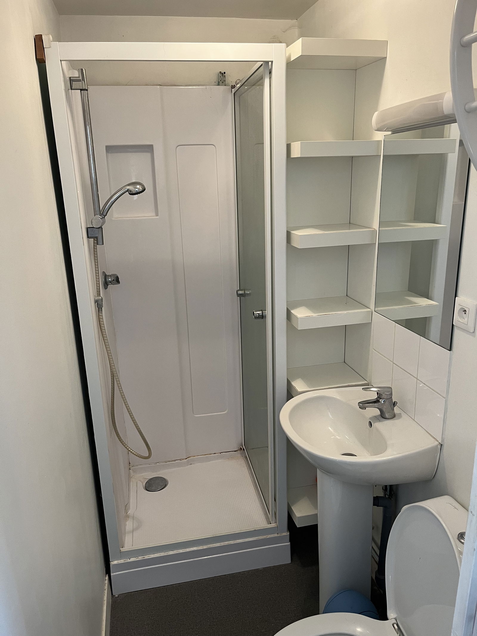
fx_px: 478
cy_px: 318
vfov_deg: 67.3
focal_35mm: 26
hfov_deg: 53.1
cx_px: 238
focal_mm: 5.1
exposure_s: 1/50
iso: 160
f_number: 1.6
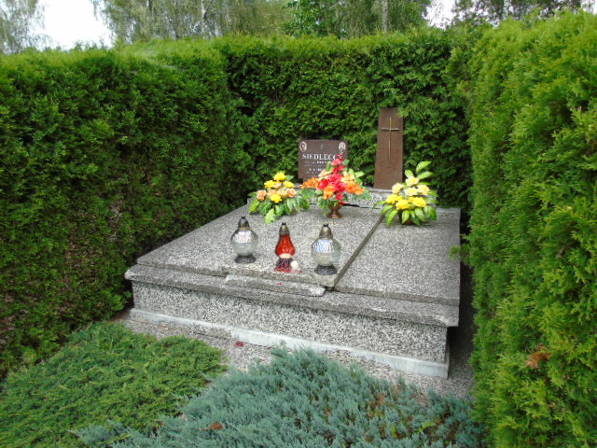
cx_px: 298
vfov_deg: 54.9
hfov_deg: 69.4
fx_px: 431
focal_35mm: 25
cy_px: 224
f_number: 3.4
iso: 80
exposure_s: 1/400
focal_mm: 4.4
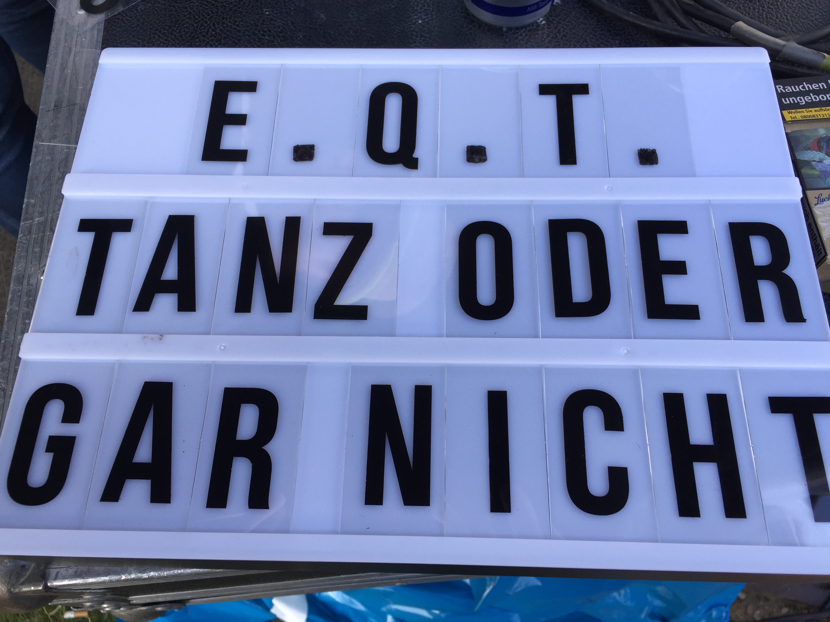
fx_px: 695
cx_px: 415
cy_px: 311
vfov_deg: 48.2
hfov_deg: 61.7
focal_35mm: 29
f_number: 2.2
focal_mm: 4.15
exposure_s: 1/100
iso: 32
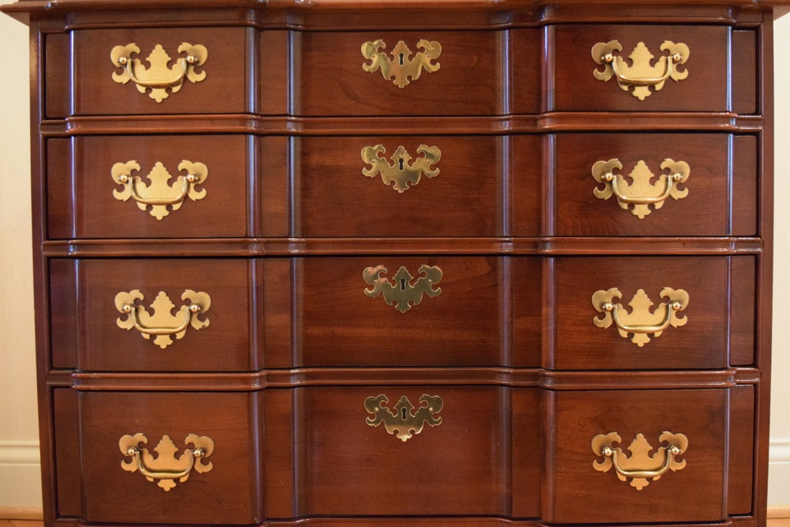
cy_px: 264
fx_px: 790
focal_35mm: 36
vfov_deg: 36.9
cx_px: 395
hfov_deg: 53.1
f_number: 4
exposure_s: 1/50
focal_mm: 24
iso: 6400
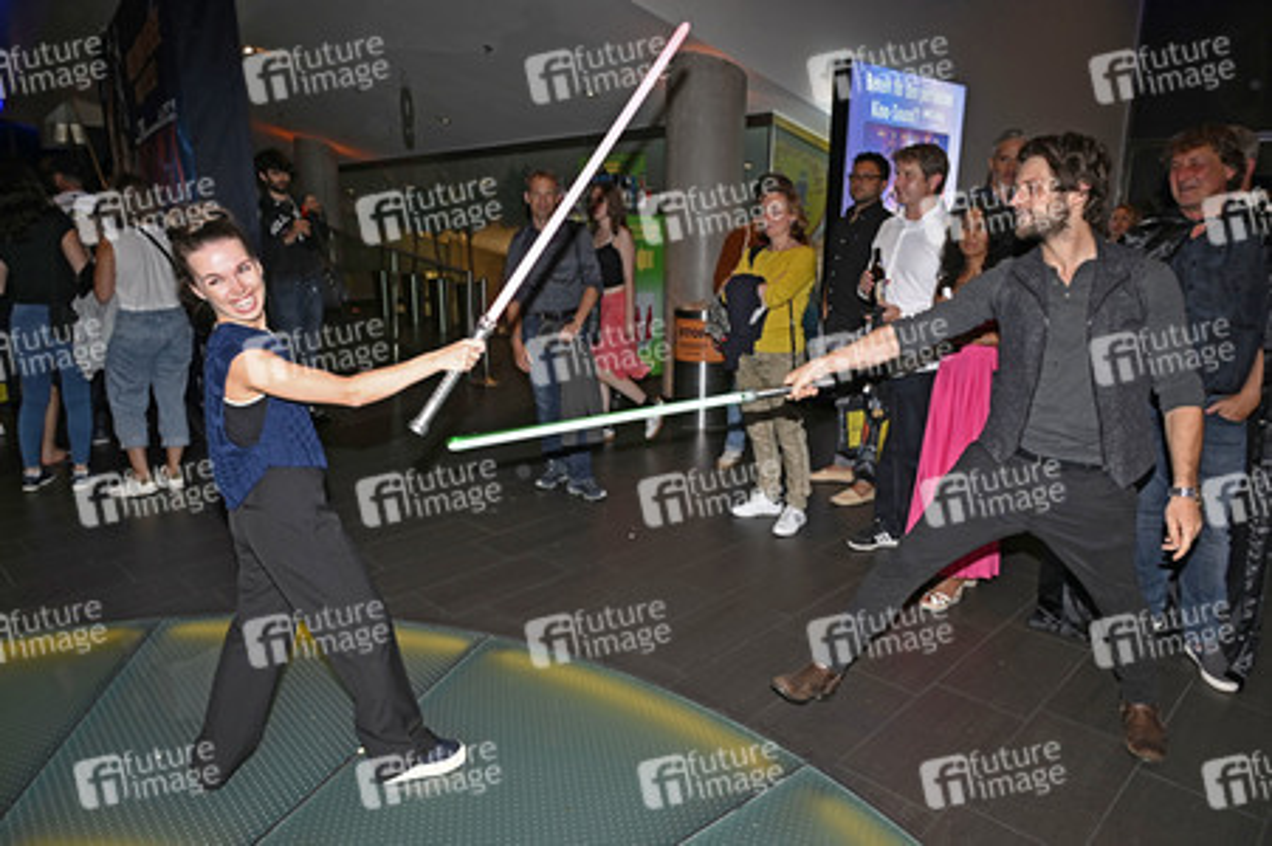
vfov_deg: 53.1
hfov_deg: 73.8
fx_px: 847
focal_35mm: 24
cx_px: 636
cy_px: 423
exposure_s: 1/125
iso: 1250
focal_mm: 24
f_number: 6.3
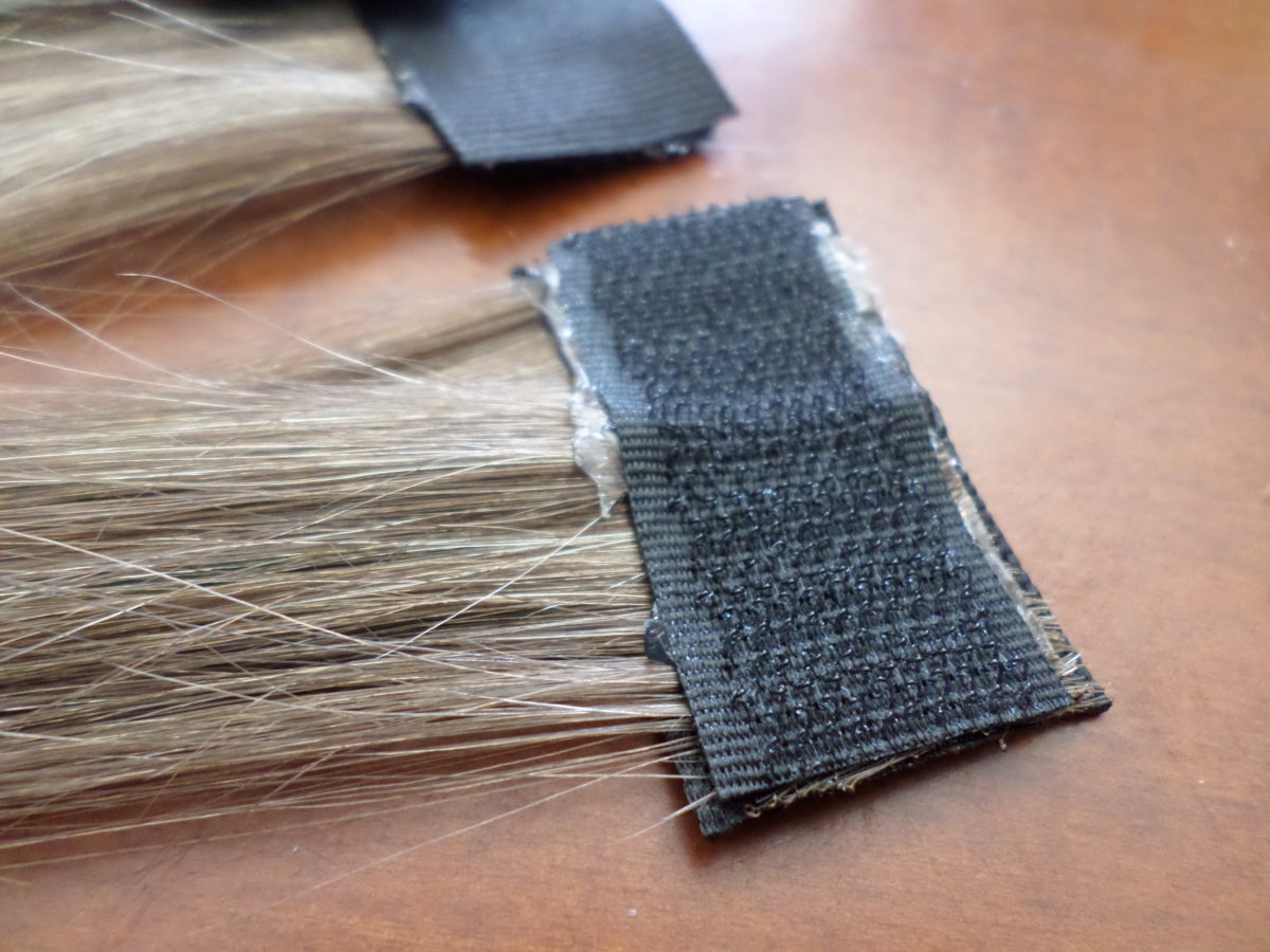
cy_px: 476
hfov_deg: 69.4
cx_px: 635
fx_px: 917
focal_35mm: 25
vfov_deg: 54.9
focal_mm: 4.5
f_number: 2.5
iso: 320
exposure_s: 1/30
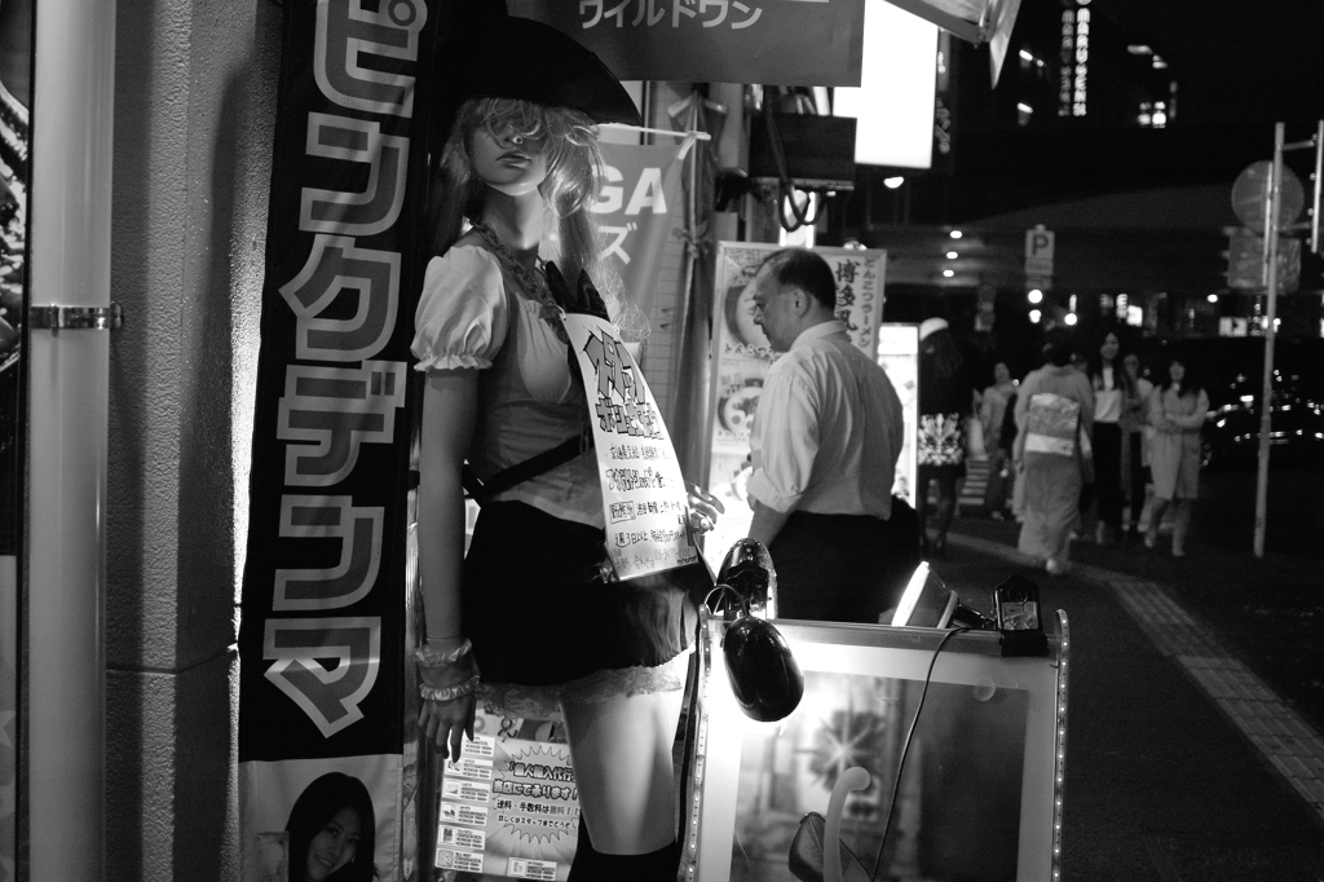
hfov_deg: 47.4
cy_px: 441
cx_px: 662
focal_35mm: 41
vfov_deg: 32.6
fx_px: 1507
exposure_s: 1/125
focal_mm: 24.2
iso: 800
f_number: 2.8
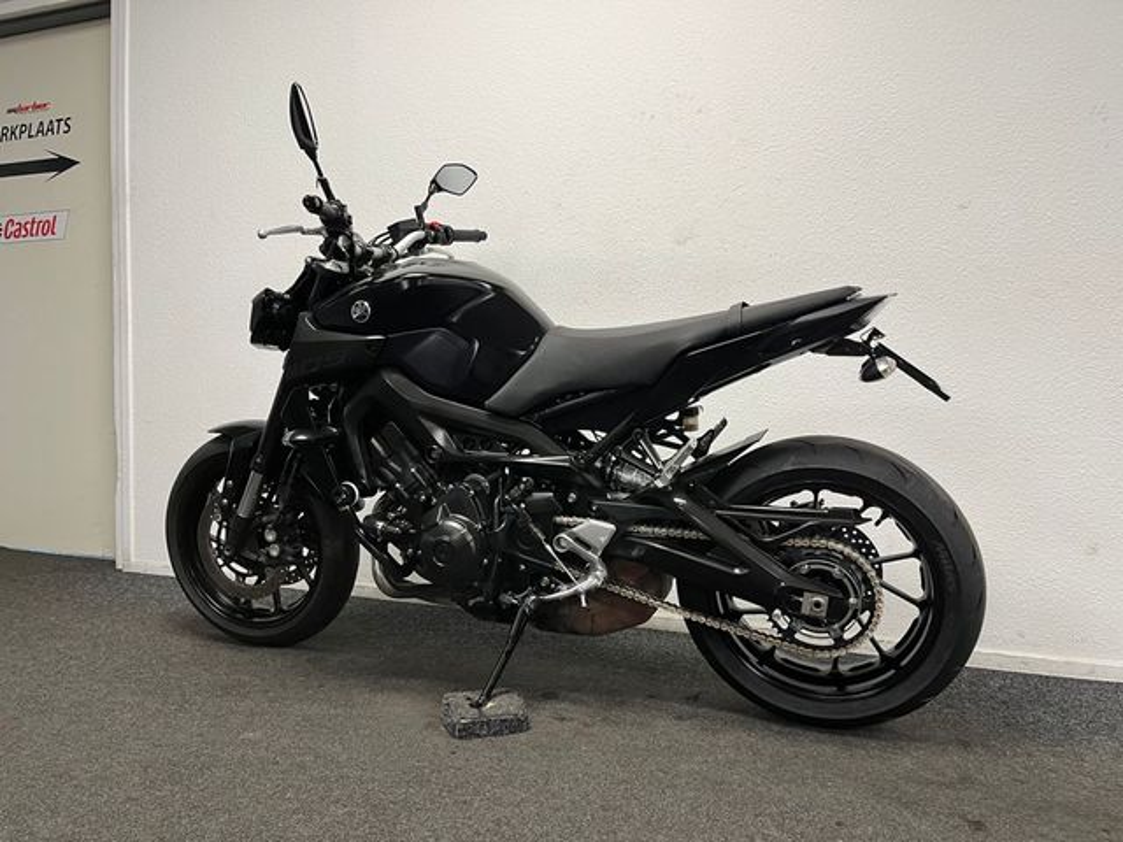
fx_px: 843
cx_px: 562
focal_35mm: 26
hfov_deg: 67.3
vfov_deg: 53.1
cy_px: 421
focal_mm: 5.1
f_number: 1.6
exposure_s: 1/50
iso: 80
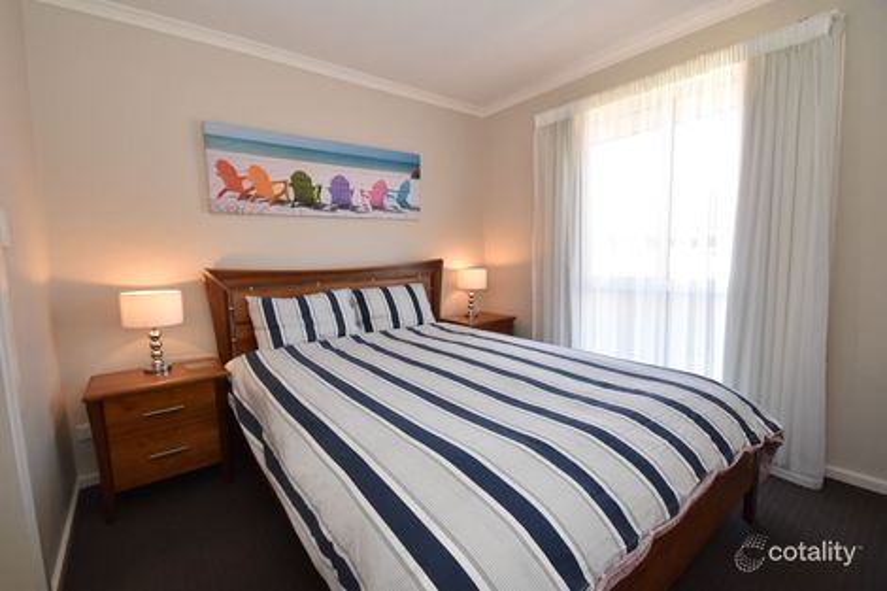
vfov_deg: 77.3
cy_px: 296
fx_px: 369
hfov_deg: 100.4
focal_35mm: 15
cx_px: 444
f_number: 5.6
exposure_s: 1/125
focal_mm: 10
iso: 800
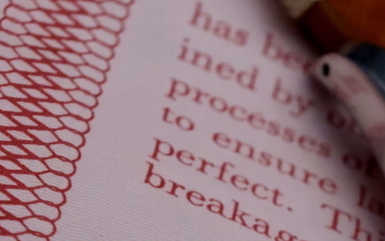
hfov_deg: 10.6
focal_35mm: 198
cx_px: 288
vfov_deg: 6.5
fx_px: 2079
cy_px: 366
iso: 6400
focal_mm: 39
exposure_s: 1/4000
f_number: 8
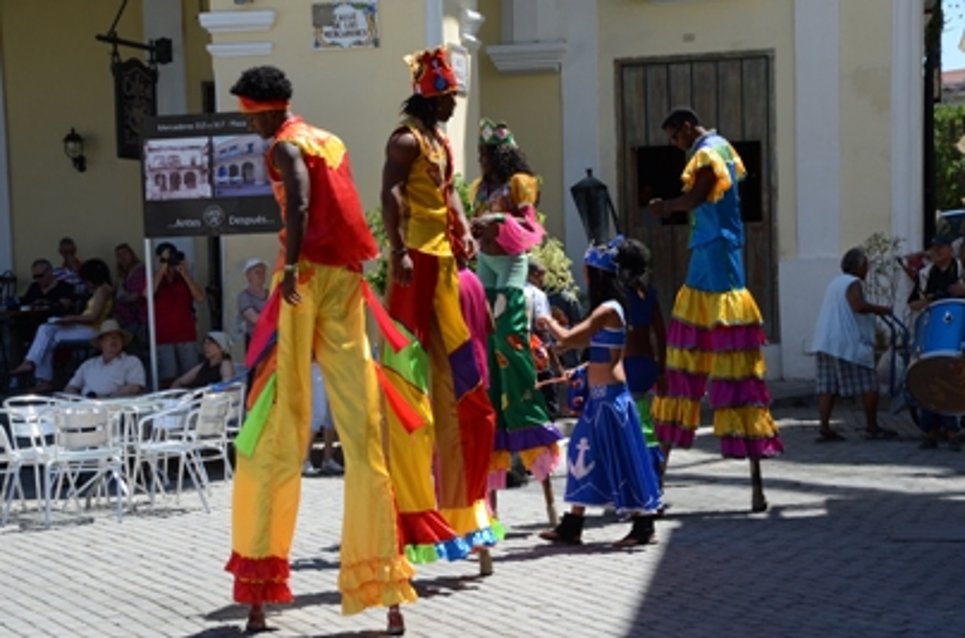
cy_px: 319
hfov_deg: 24.7
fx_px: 2205
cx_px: 482
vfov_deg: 16.5
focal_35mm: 82
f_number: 9
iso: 200
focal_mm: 55
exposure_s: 1/320
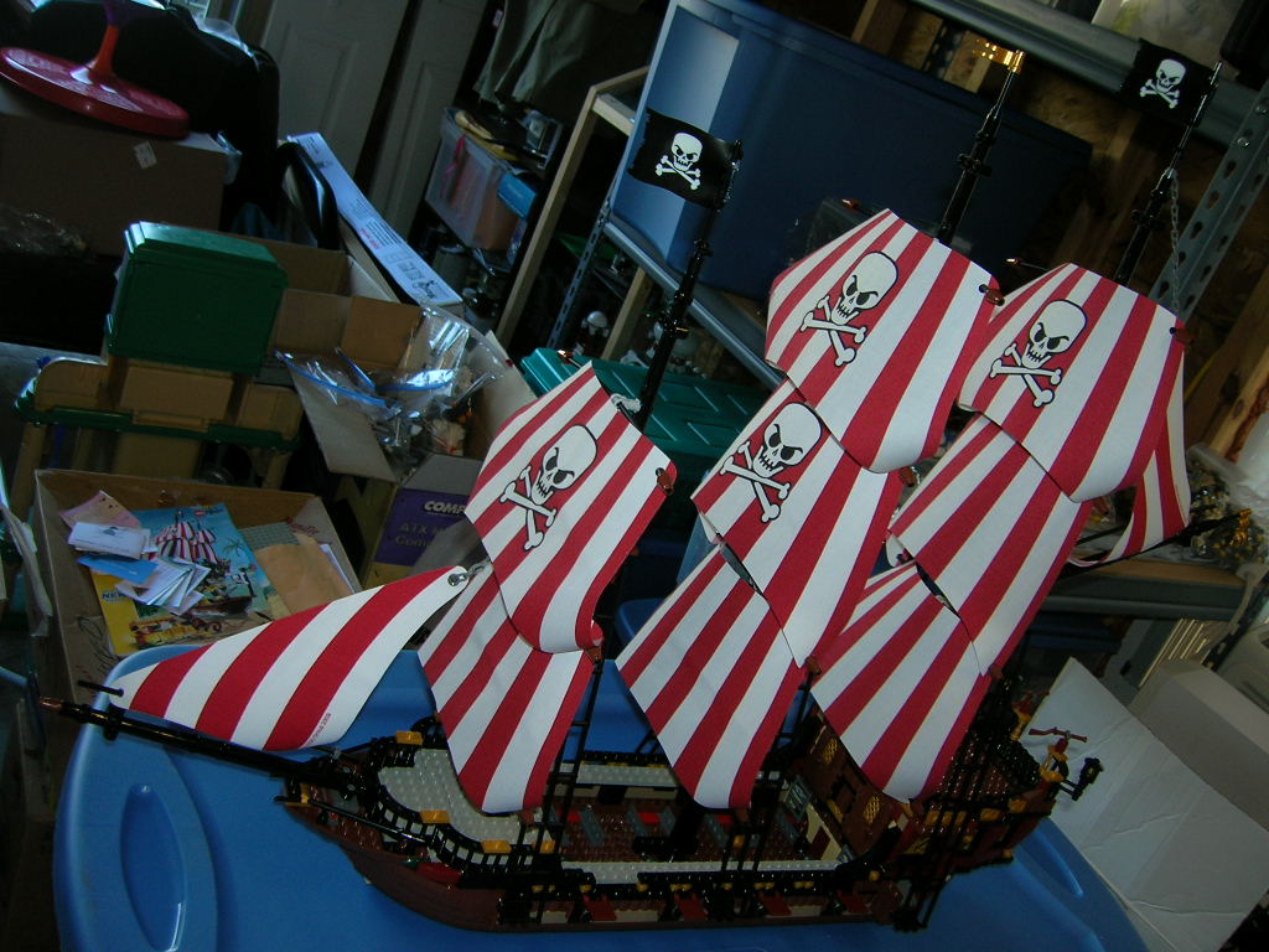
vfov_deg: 41.8
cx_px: 634
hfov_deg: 54.0
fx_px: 1246
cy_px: 476
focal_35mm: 34
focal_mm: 5.7
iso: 50
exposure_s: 1/60.1
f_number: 2.9
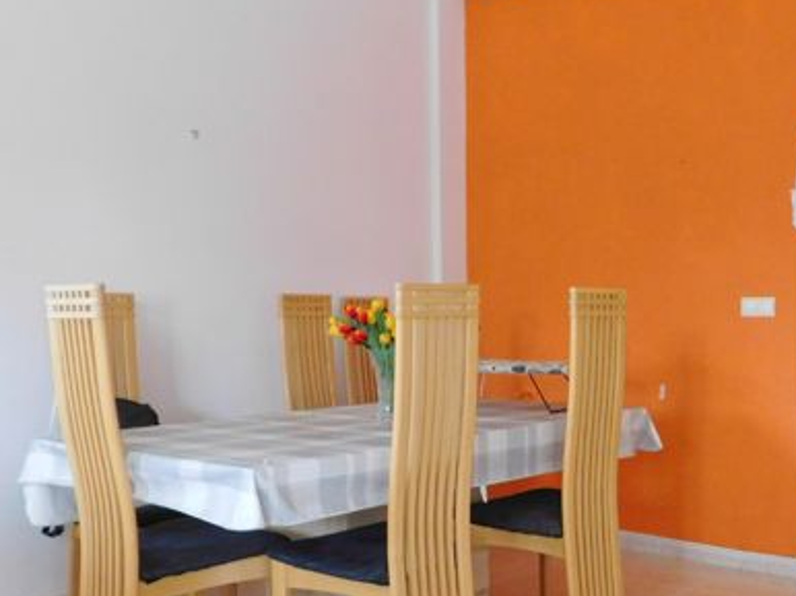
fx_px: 965
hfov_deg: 42.9
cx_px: 628
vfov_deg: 34.0
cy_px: 390
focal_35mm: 42
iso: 360
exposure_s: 1/30
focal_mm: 4
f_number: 3
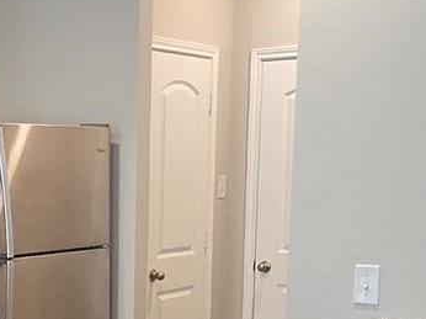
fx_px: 947
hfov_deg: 24.3
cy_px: 377
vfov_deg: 18.2
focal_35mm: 77
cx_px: 6
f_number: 2.2
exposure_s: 1/60
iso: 250
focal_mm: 2.2
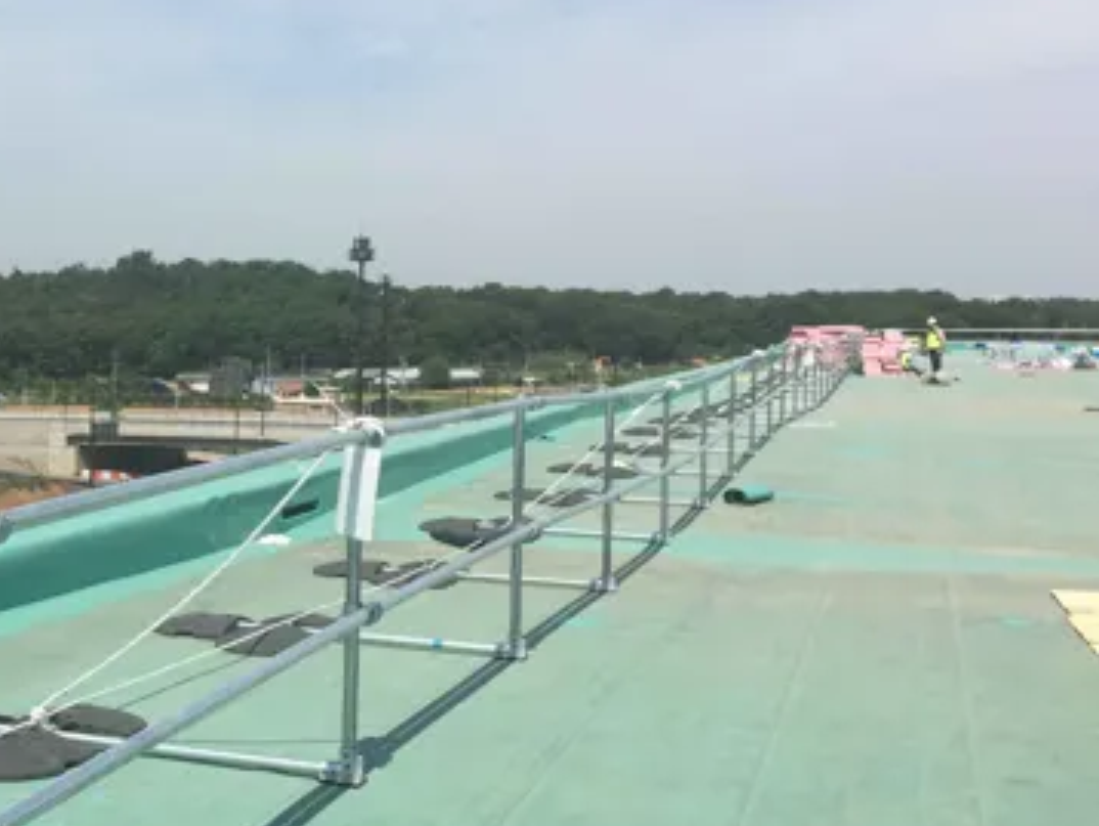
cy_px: 398
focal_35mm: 53
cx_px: 177
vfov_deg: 27.6
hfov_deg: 34.7
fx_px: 1684
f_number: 2.2
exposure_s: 1/2825
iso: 32
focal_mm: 4.15
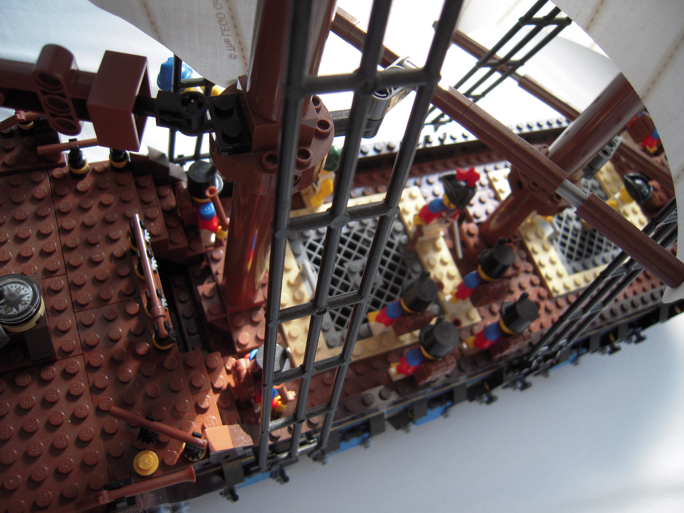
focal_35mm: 28
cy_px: 256
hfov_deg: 63.4
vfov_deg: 49.7
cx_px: 342
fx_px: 553
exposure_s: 1/250
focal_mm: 5
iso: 100
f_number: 2.7
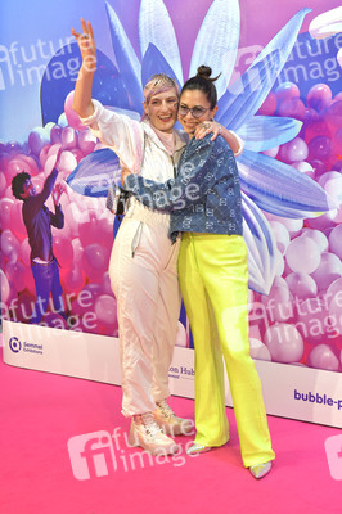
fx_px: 785
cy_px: 257
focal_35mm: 55
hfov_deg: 24.6
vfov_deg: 36.3
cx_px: 171
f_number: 6.3
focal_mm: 55
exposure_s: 1/250
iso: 1600
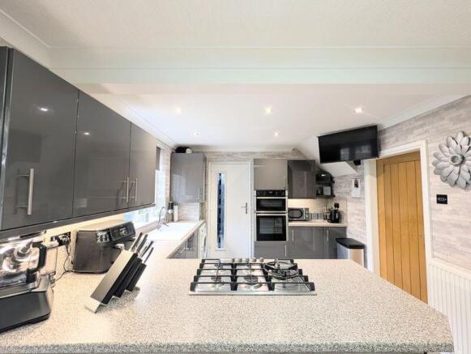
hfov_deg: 110.5
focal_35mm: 12
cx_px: 236
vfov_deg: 94.6
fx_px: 163
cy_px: 177
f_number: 1.7
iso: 107
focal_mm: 2.02
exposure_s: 1/64.3
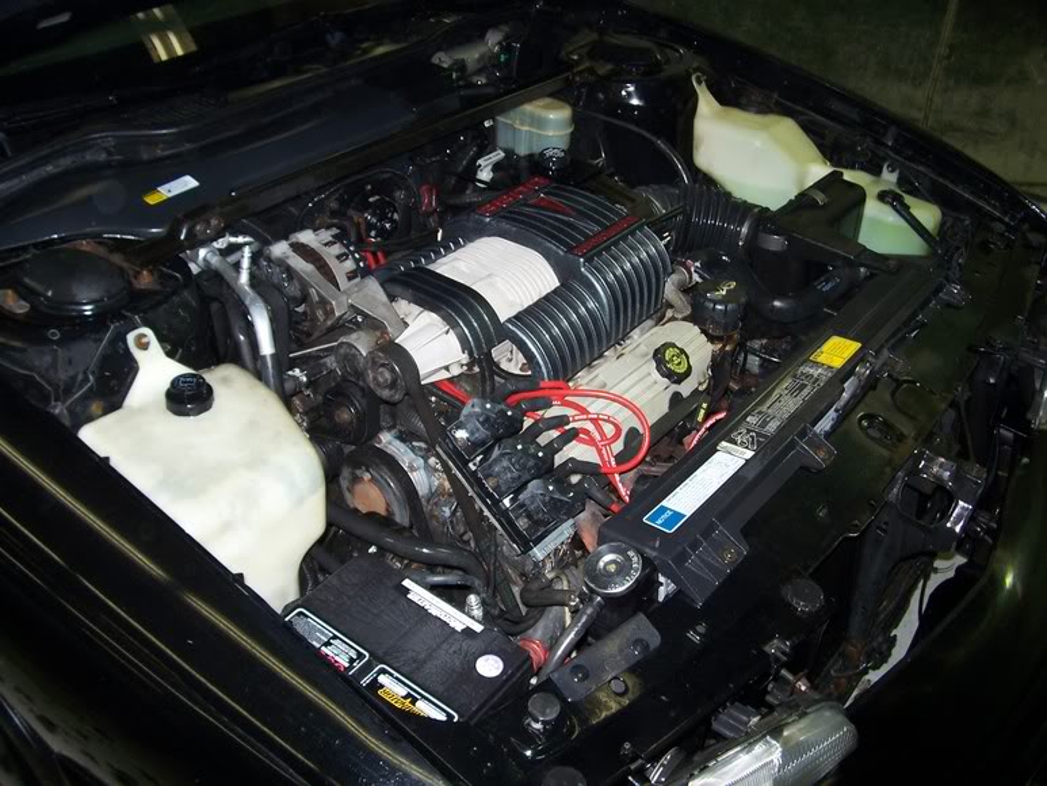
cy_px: 393
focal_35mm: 34
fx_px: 1029
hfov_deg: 54.0
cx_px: 524
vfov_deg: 41.8
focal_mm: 5.6
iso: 80
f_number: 2.7
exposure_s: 1/60
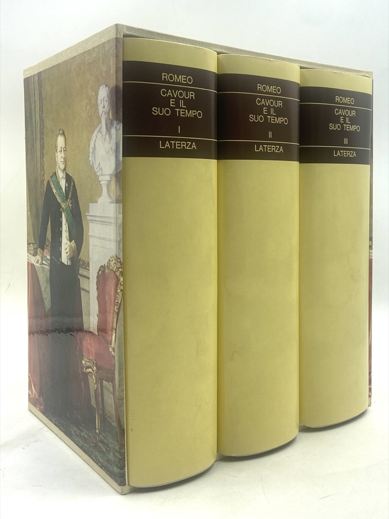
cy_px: 260
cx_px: 194
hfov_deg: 53.1
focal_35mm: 26
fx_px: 390
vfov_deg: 67.3
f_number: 1.8
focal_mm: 4.25
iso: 32
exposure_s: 1/225
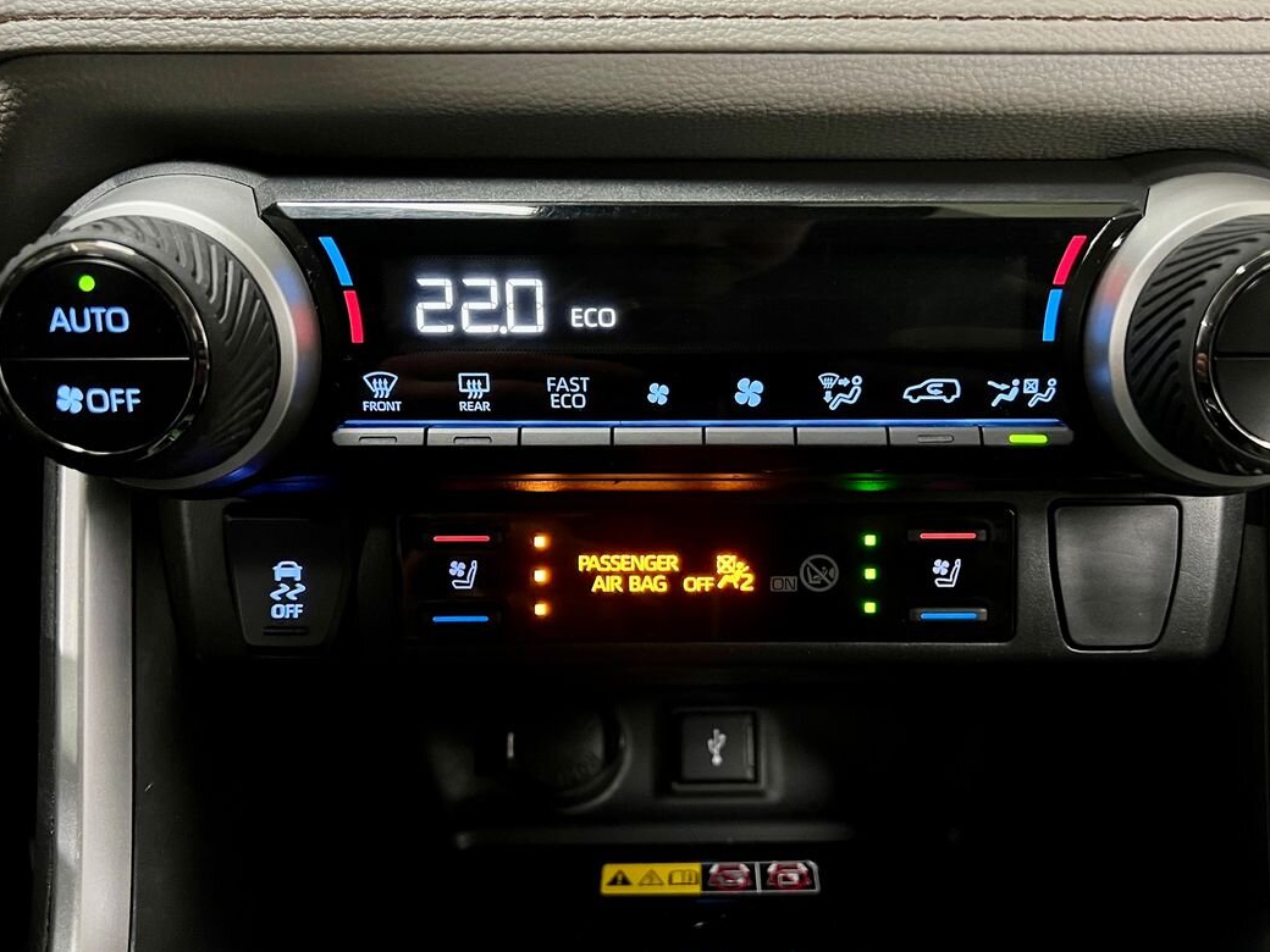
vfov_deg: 46.8
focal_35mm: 30
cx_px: 701
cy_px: 502
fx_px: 1101
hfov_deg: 59.8
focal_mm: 5.7
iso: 800
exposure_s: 1/30
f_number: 1.5
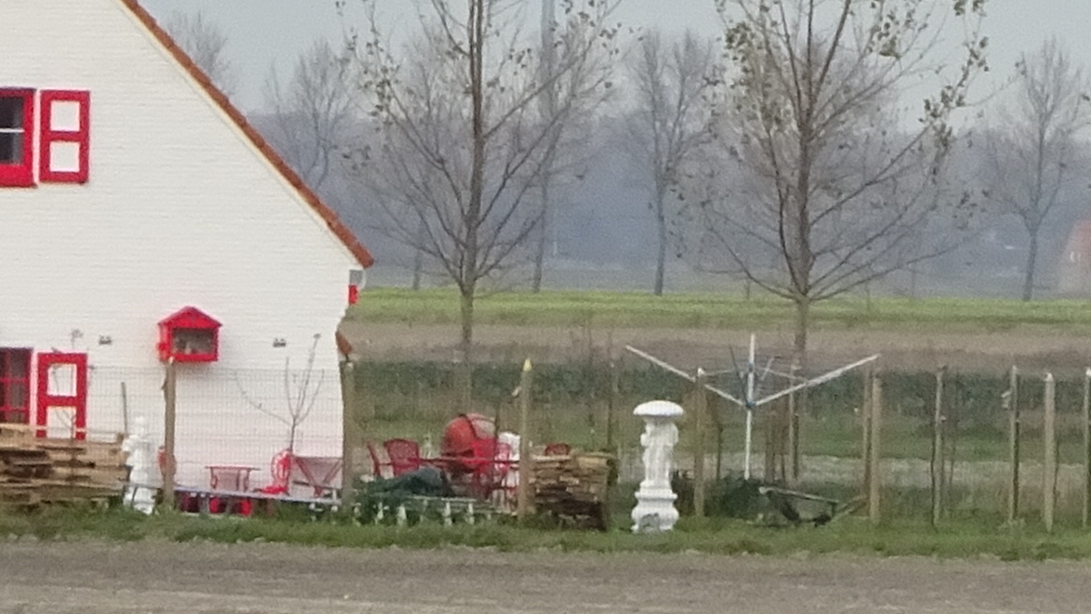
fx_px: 29572
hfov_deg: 2.1
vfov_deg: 1.2
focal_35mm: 1022
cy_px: 285
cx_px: 1171
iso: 250
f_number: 6.3
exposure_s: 1/250
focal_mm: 38.47
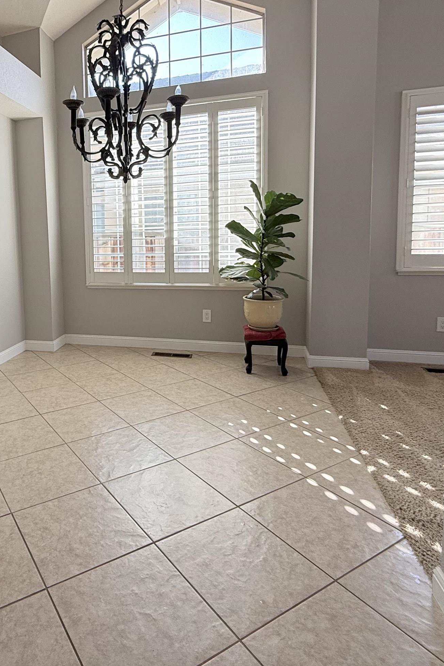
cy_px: 273
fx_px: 425
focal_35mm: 23
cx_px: 97
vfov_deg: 75.4
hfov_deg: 52.1
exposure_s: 1/148
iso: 64
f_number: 2.2
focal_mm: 2.22
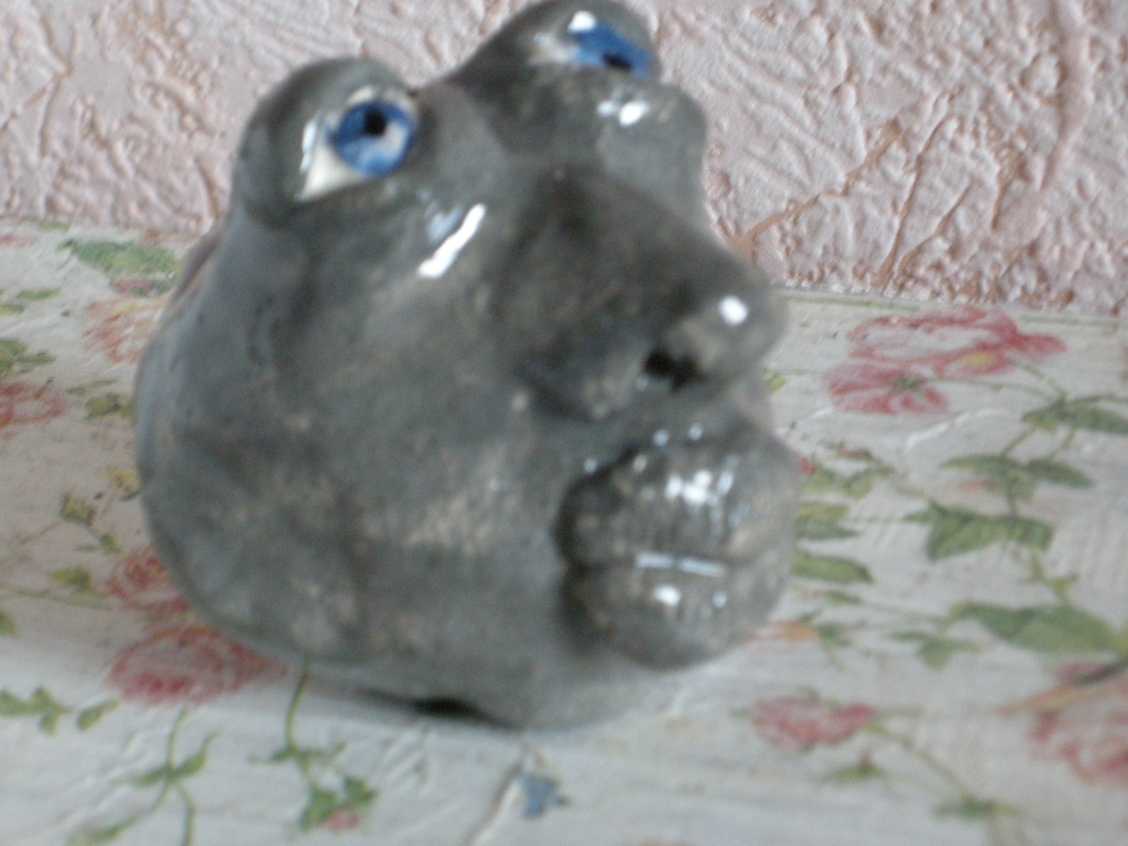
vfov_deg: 10.3
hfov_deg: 13.7
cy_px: 381
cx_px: 548
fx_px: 4693
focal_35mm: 144
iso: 400
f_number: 5.3
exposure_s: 1/10.2
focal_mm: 26.3
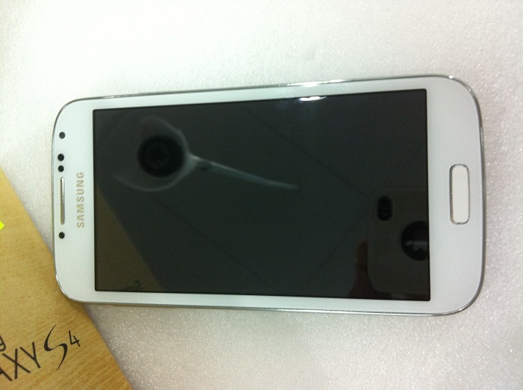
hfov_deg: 52.7
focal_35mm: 35
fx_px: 528
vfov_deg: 40.6
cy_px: 195
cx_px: 262
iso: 125
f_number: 2.8
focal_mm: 3.85
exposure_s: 1/17
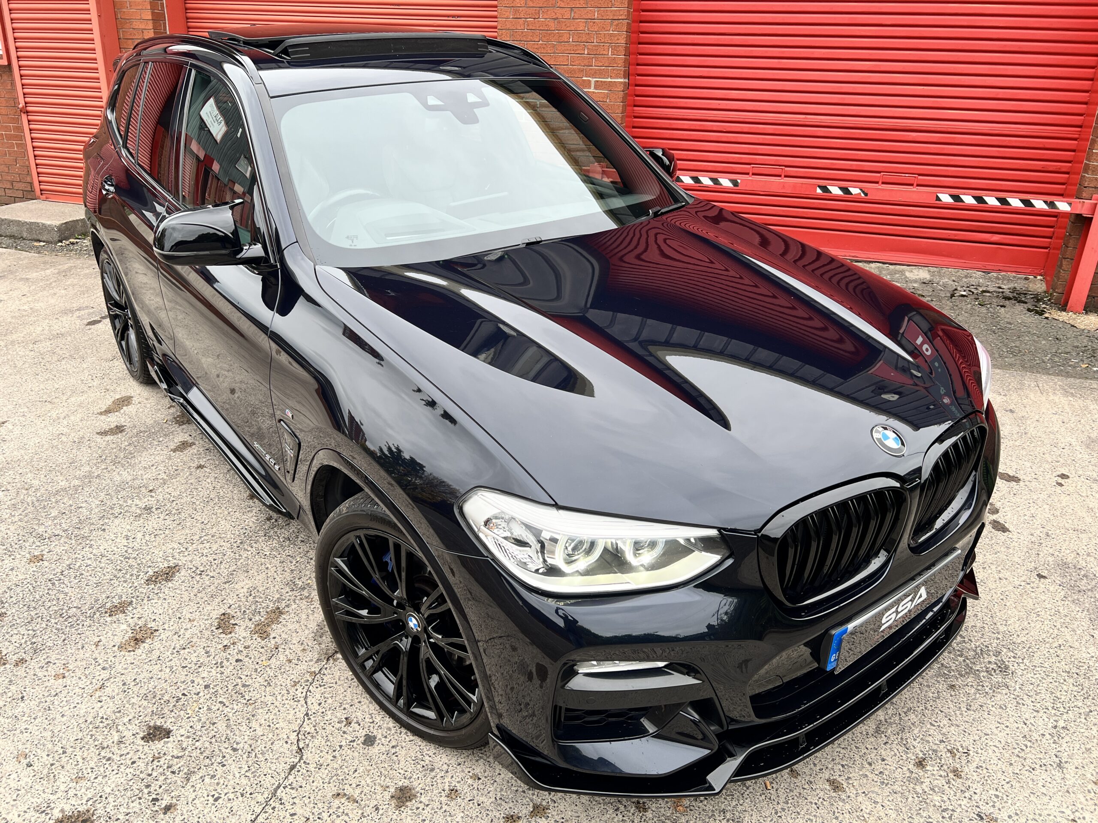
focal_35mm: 26
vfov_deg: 53.1
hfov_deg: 67.3
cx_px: 549
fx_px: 825
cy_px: 412
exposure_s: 1/218
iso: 40
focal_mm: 5.7
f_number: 1.5
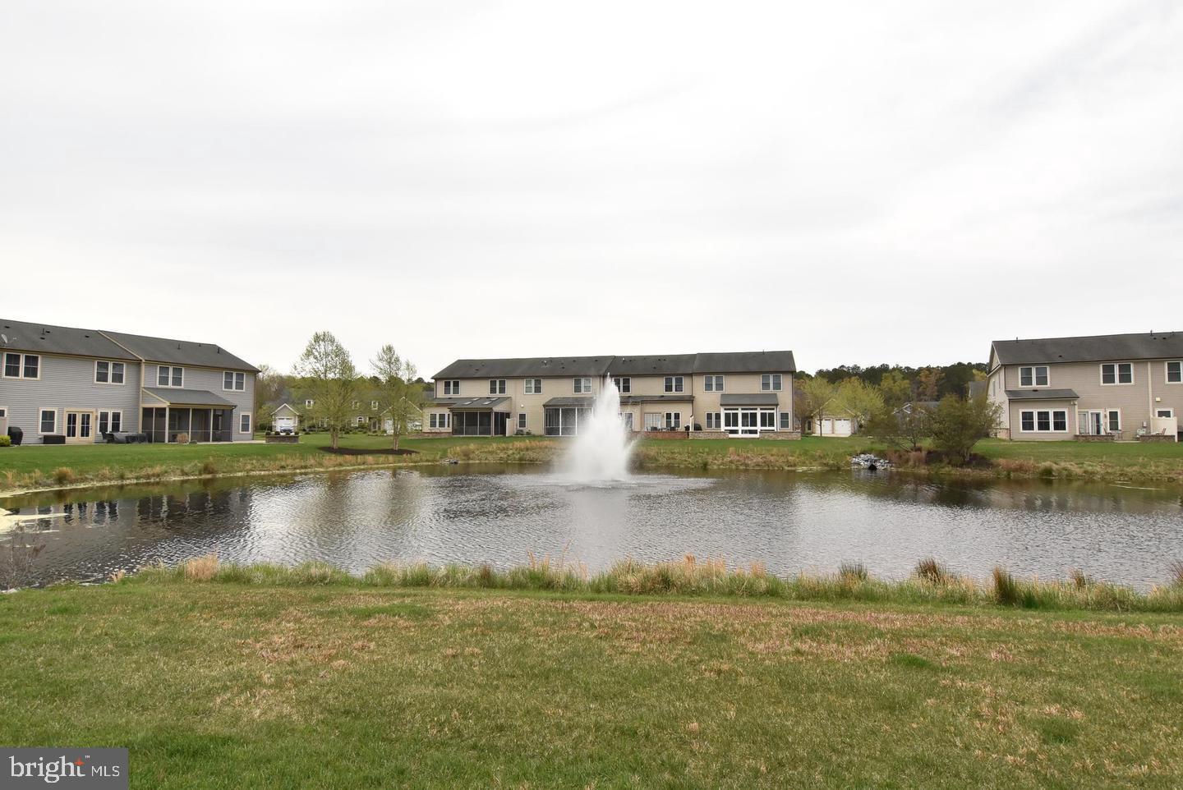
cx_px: 592
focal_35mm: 18
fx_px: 592
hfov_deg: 90.0
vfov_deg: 67.5
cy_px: 395
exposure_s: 1/640
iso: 800
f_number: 13
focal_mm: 12
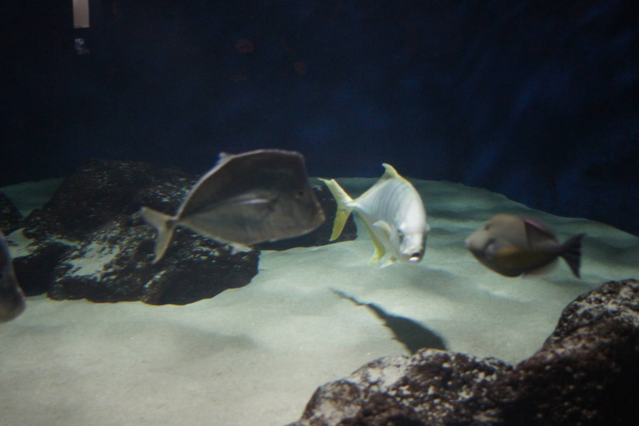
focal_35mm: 45
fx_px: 799
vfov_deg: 29.9
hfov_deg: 43.6
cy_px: 213
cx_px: 320
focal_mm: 30
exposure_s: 1/40
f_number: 2.8
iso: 1600
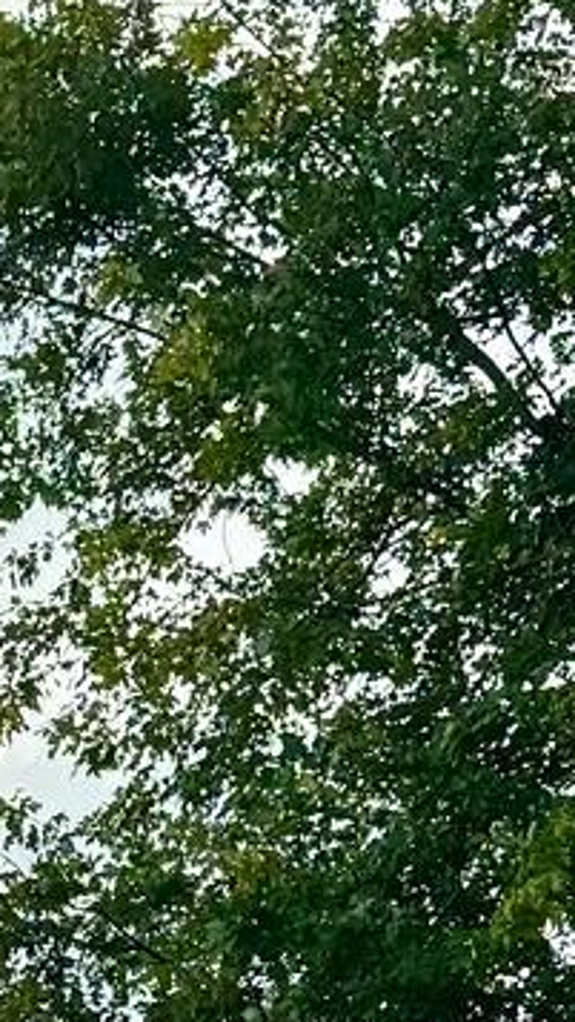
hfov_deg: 7.5
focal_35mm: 150
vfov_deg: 13.8
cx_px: -835
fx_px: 4063
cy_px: 1340
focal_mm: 6.86
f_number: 1.78
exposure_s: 1/2174
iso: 80
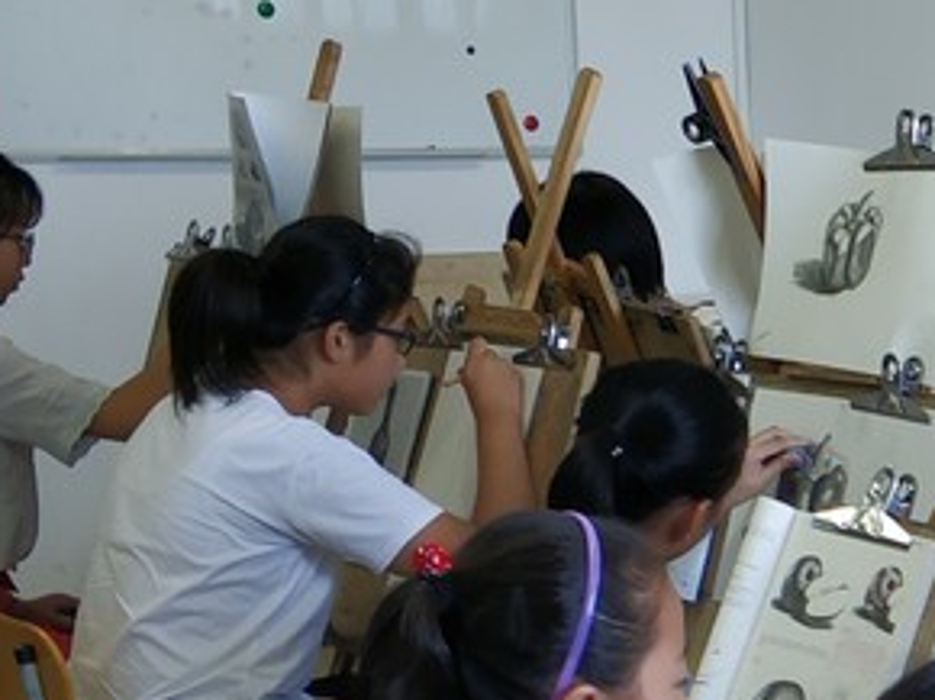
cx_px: 1367
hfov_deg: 18.8
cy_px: 716
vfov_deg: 15.5
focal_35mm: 93
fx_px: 2510
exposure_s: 1/33
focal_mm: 3.82
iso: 171
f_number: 1.8
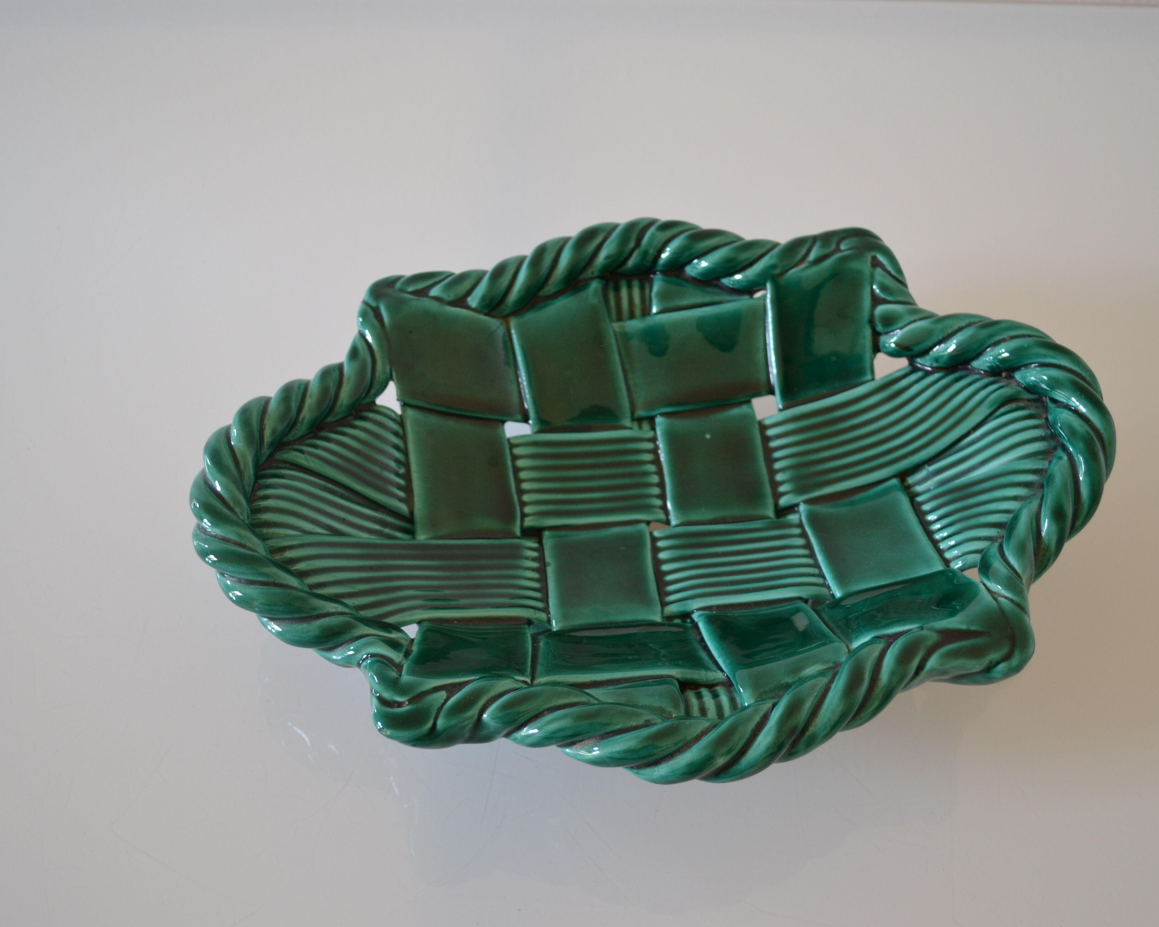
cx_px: 611
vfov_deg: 35.7
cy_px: 459
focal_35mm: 42
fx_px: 1441
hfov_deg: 43.8
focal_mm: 24
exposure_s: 1/40
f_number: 4
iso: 400
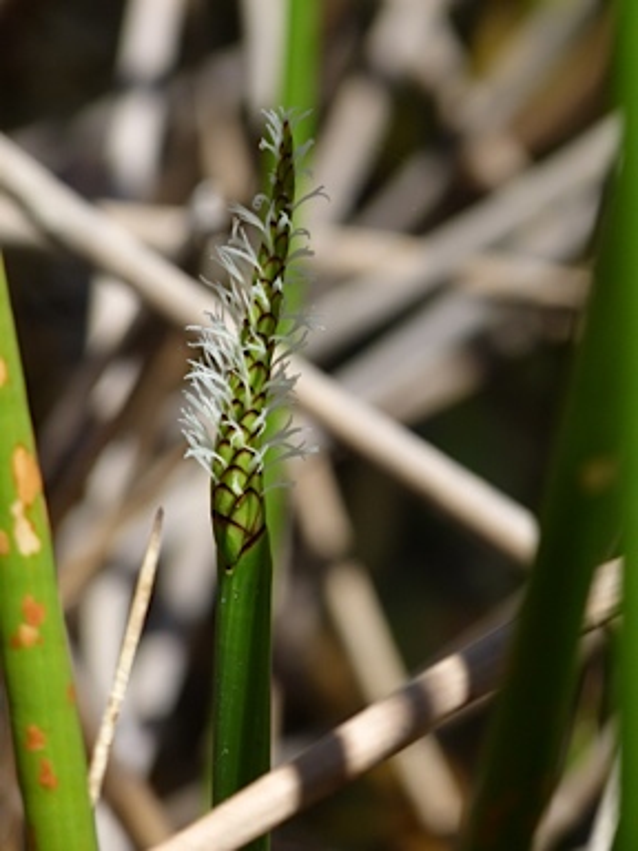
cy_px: 426
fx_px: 14745
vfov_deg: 3.3
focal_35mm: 600
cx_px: 319
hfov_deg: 2.5
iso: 100
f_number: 5.2
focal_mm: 108
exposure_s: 1/500
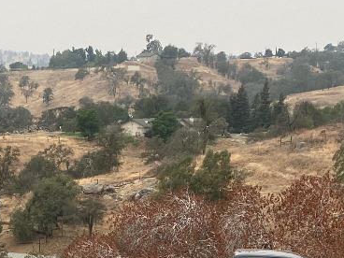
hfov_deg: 18.5
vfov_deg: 13.1
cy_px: 397
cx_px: 96
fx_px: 1053
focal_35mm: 106
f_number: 1.8
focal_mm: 4.25
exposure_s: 1/122
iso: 40
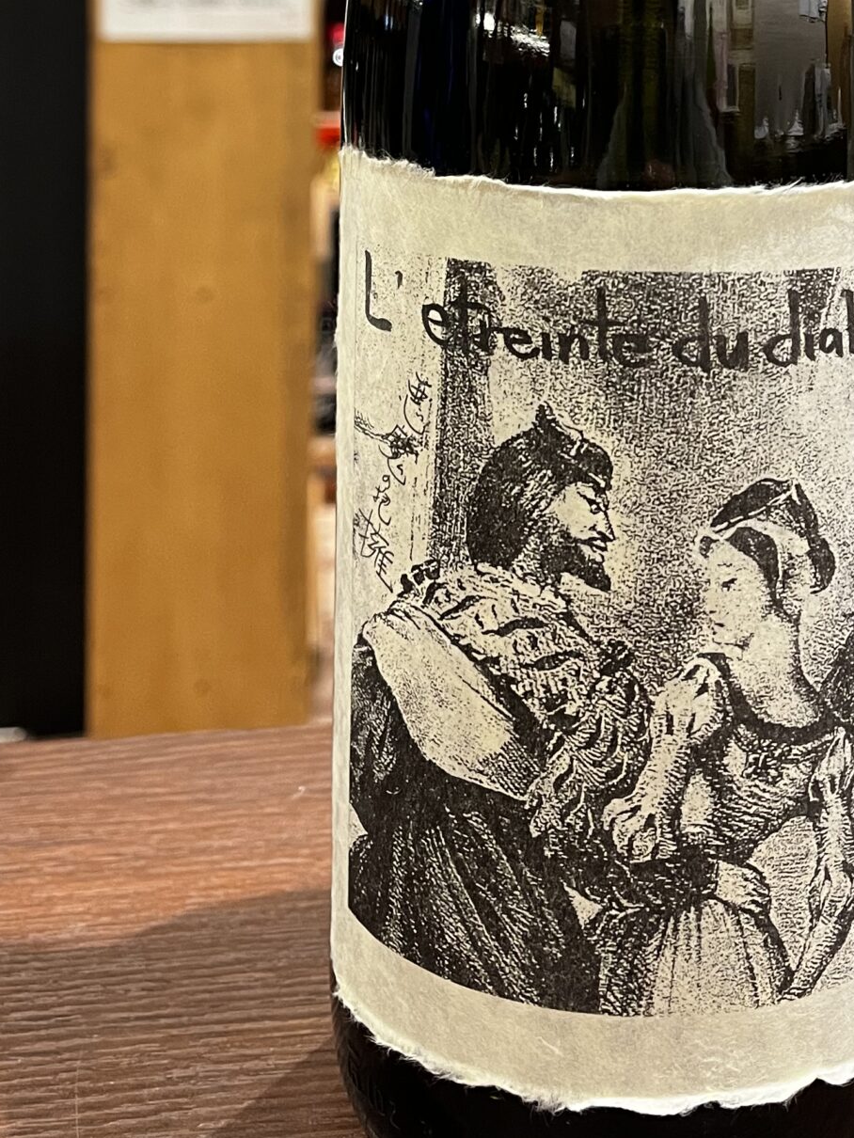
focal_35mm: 55
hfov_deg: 26.2
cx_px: 647
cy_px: 29
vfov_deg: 32.4
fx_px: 1809
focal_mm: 5.1
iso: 250
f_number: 1.6
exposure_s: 1/50
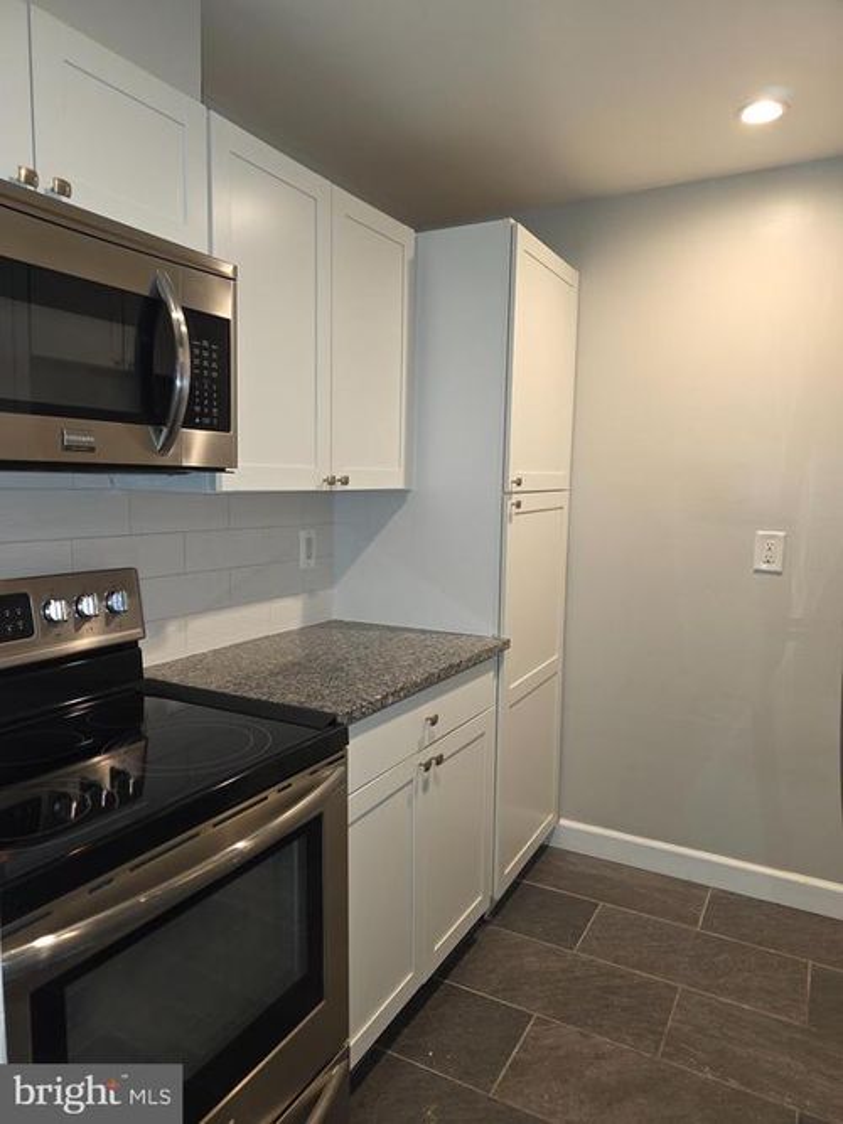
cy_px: 562
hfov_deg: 58.9
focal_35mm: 23
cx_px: 422
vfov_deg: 73.9
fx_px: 747
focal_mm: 6.3
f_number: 1.7
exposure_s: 1/40
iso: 125
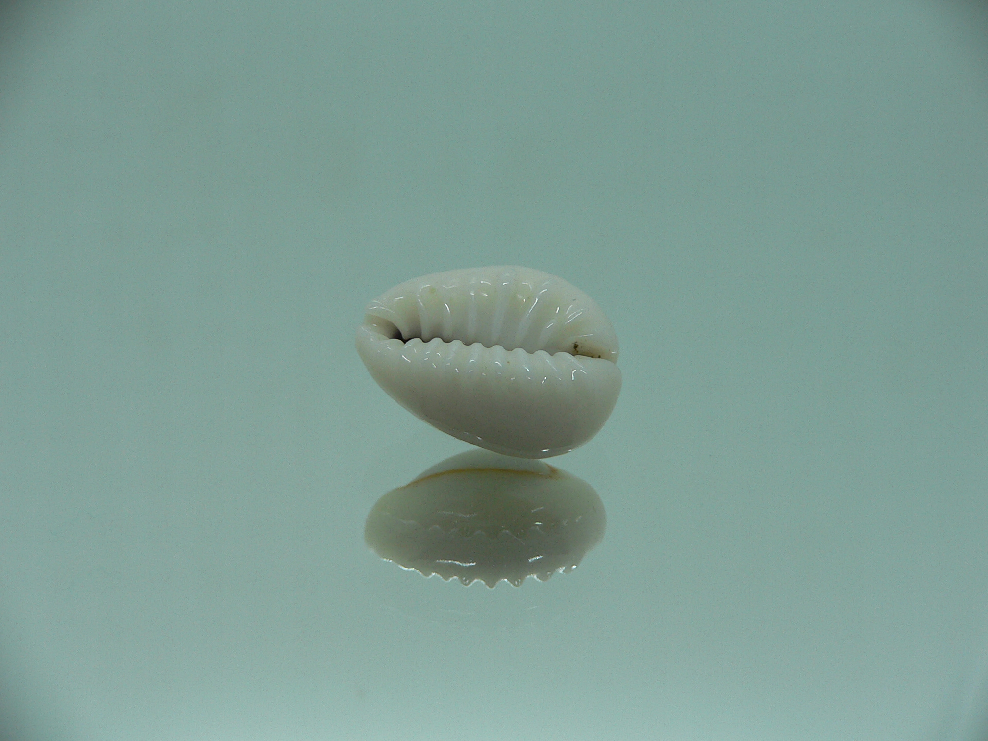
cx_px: 494
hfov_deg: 52.6
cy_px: 370
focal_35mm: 35
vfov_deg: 40.7
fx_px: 999
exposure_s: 1/80
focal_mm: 4.6
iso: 80
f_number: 2.8
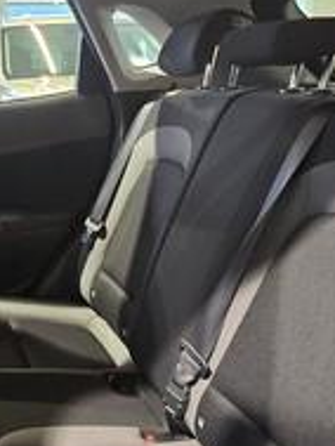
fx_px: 567
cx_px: 106
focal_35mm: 44
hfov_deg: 32.6
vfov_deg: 41.8
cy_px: 326
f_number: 2.2
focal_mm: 2.2
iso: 640
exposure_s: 1/50
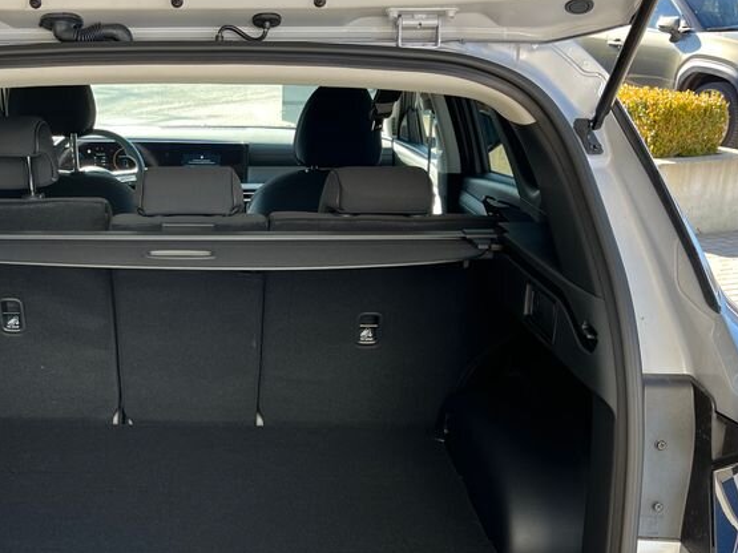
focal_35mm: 48
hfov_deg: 38.5
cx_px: 169
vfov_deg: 29.8
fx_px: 1023
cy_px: 408
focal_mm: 5.1
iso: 40
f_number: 1.6
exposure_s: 1/170
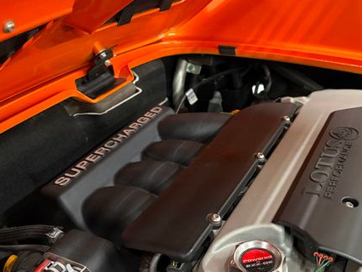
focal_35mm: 39
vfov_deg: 36.3
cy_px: 188
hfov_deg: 47.2
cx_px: 236
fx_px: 408
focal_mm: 5.96
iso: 640
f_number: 1.6
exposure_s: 1/30
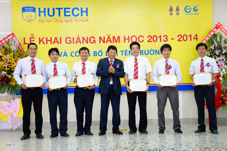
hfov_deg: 34.3
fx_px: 368
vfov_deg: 23.1
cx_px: 114
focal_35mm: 58
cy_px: 76
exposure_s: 1/60
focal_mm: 39
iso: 800
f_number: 4.5
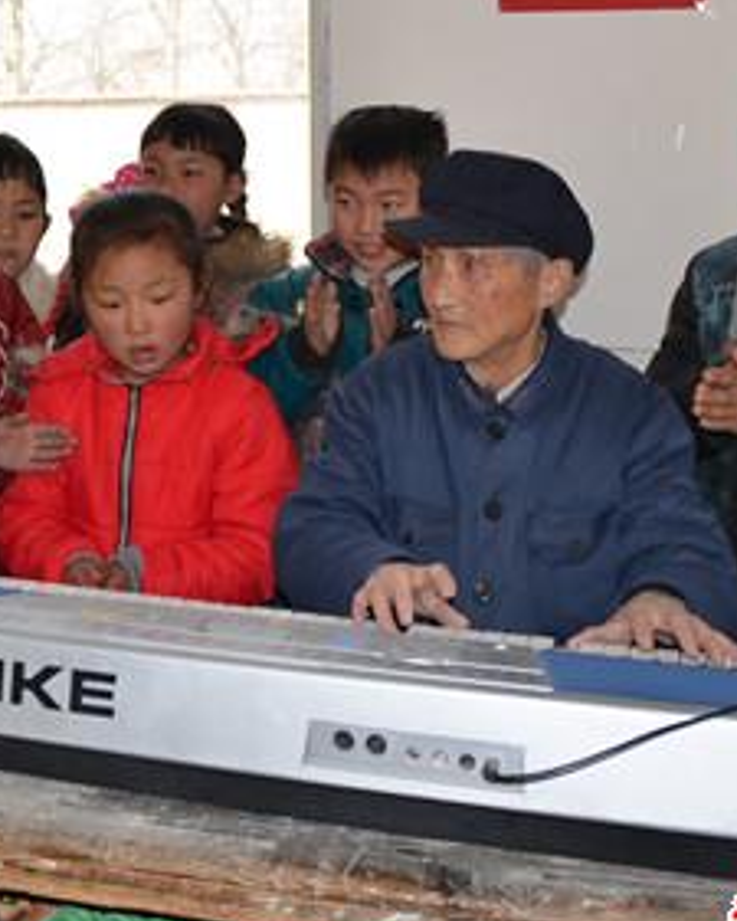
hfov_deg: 27.9
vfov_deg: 34.6
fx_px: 1472
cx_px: 226
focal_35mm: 54
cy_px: 356
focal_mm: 18
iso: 110
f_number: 3.5
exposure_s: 1/200
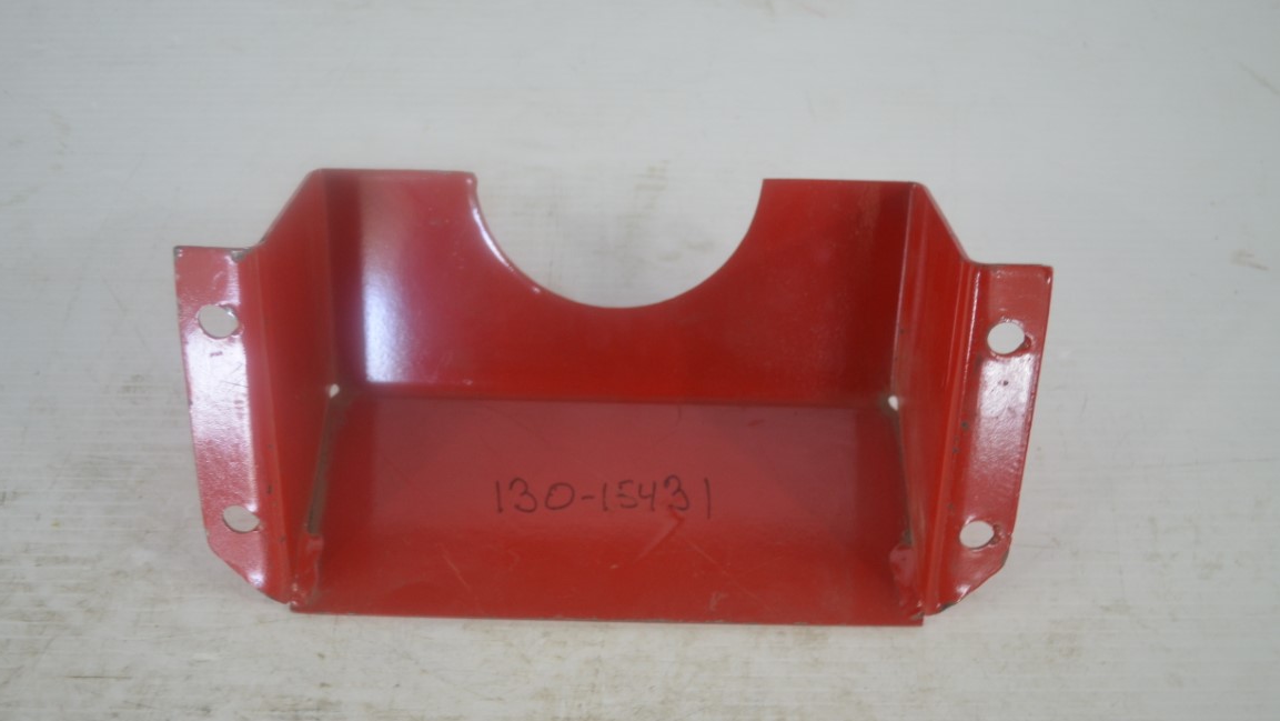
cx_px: 637
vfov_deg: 29.0
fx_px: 1392
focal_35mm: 41
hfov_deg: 49.4
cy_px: 391
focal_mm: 26
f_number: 4.2
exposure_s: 1/60
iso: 560
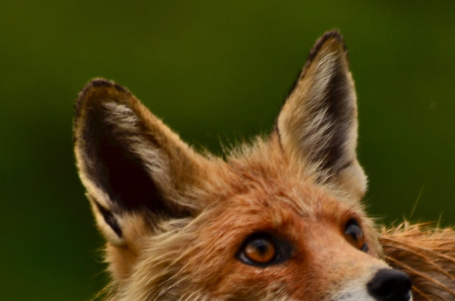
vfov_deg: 1.0
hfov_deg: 1.6
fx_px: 16695
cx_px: 279
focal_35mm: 1324
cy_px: 280
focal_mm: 300
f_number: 5.6
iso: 100
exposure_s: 1/100
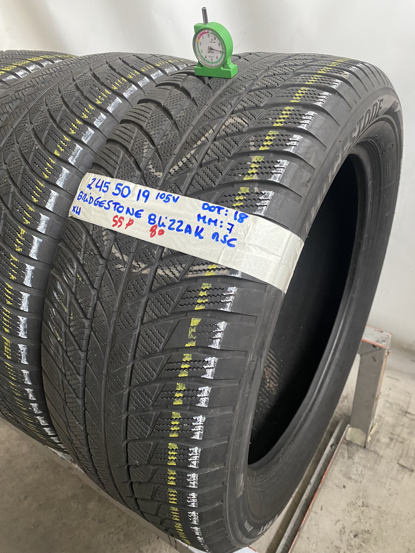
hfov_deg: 53.1
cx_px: 208
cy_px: 276
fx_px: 416
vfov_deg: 67.3
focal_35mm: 26
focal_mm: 4.25
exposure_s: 1/60
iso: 320
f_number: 1.8
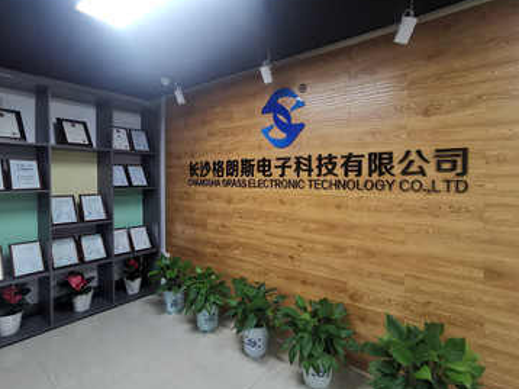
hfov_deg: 84.7
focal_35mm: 19
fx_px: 285
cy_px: 184
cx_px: 254
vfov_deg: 68.6
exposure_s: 1/40
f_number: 2.2
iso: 400
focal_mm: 2.26
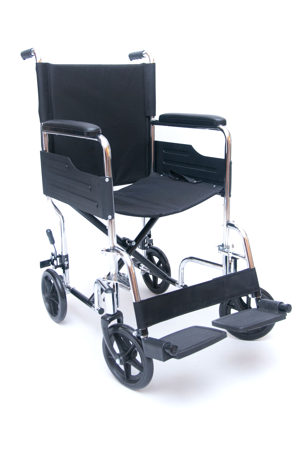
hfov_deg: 43.5
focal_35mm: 30
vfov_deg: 62.0
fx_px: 378
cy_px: 228
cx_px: 151
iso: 800
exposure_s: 1/160
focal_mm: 20
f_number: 3.2
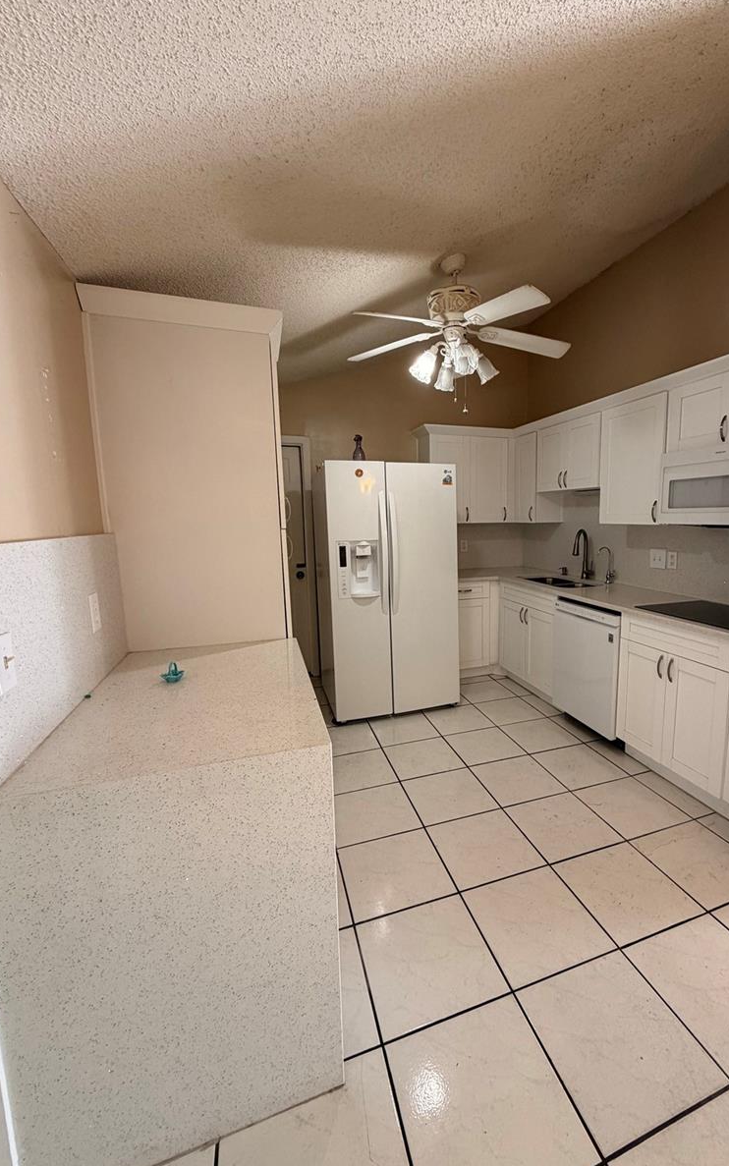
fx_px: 477
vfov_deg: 101.5
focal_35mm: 15
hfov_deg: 74.0
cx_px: 435
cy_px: 584
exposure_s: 1/60
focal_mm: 2.22
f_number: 2.2
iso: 160
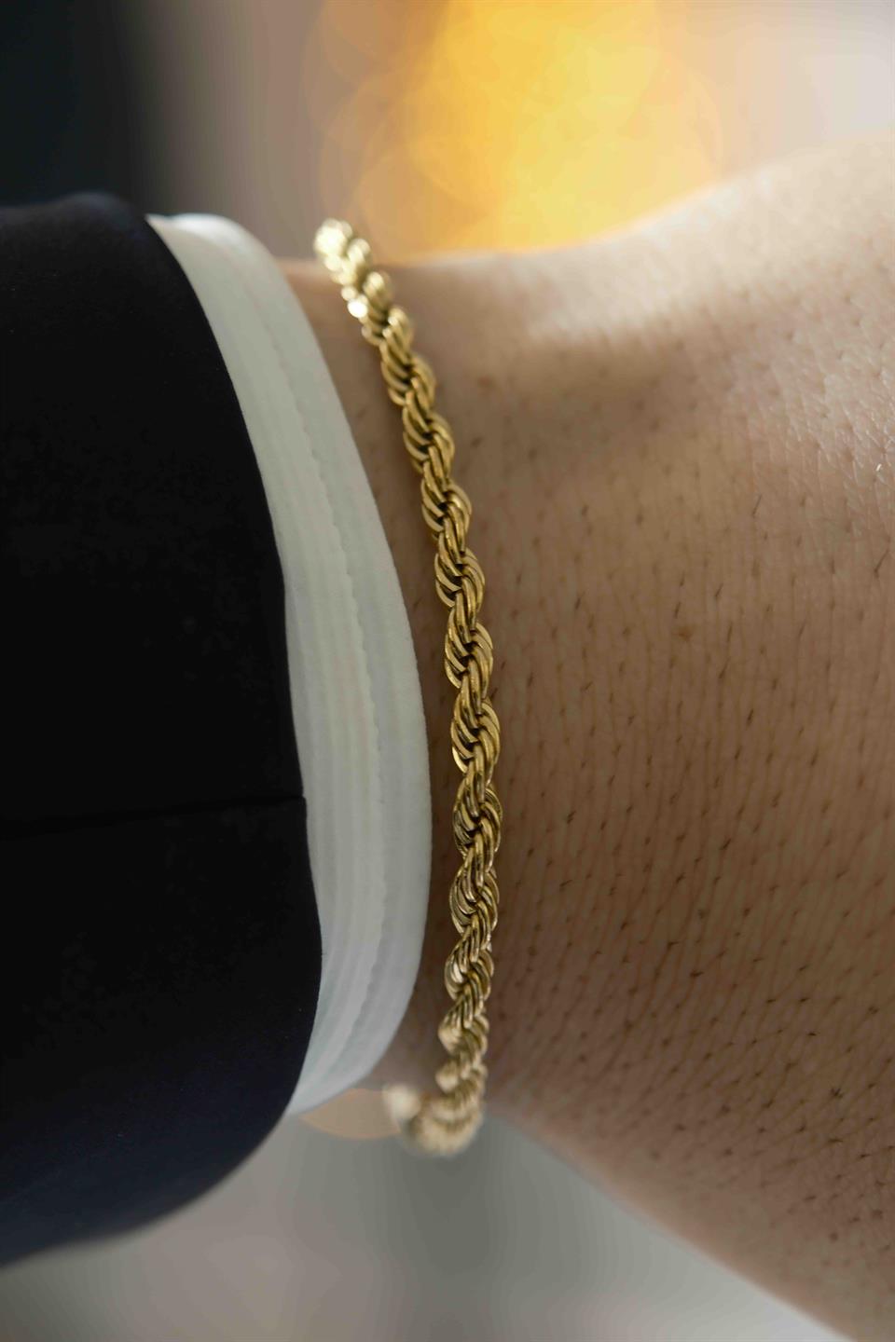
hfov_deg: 11.4
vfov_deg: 17.1
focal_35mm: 120
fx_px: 4475
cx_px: 448
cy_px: 671
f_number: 4
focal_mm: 80
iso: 400
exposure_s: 1/30
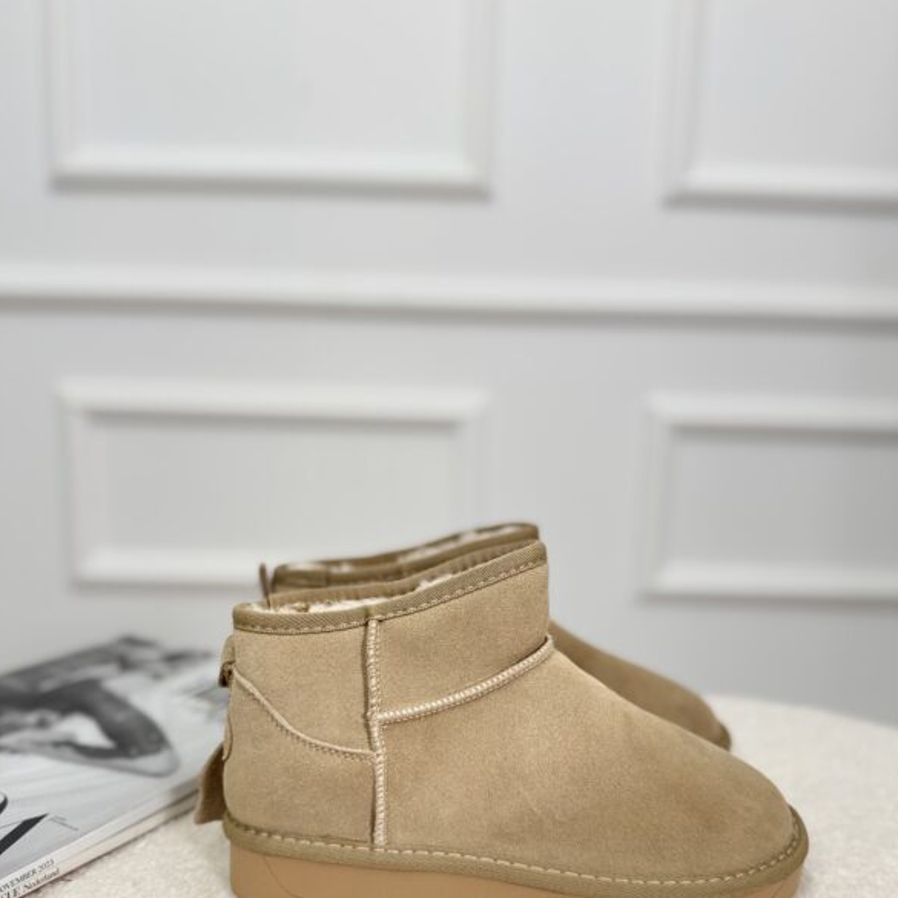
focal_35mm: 29
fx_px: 851
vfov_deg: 55.3
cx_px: 444
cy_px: 530
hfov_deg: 55.6
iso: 64
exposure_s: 1/189
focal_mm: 6.76
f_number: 1.78
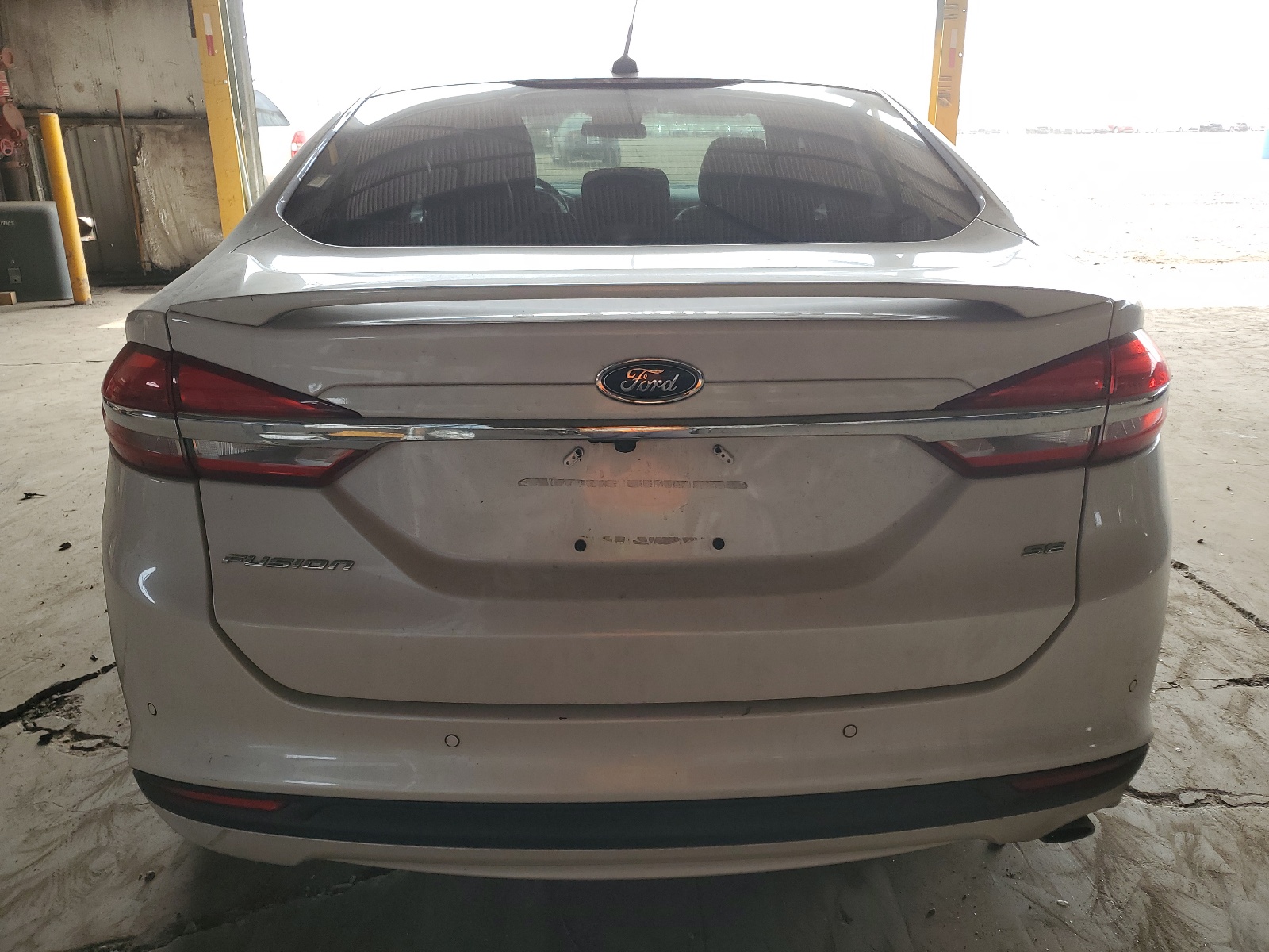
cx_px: 634
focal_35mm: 26
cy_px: 476
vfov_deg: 53.1
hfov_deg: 67.3
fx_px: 953
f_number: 1.5
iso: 50
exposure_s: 1/303
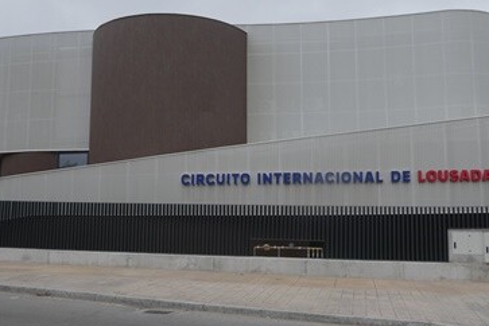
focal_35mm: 33
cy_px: 166
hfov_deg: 57.1
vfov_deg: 40.0
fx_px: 448
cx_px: 265
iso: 80
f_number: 3.3
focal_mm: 4.3
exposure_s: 1/500
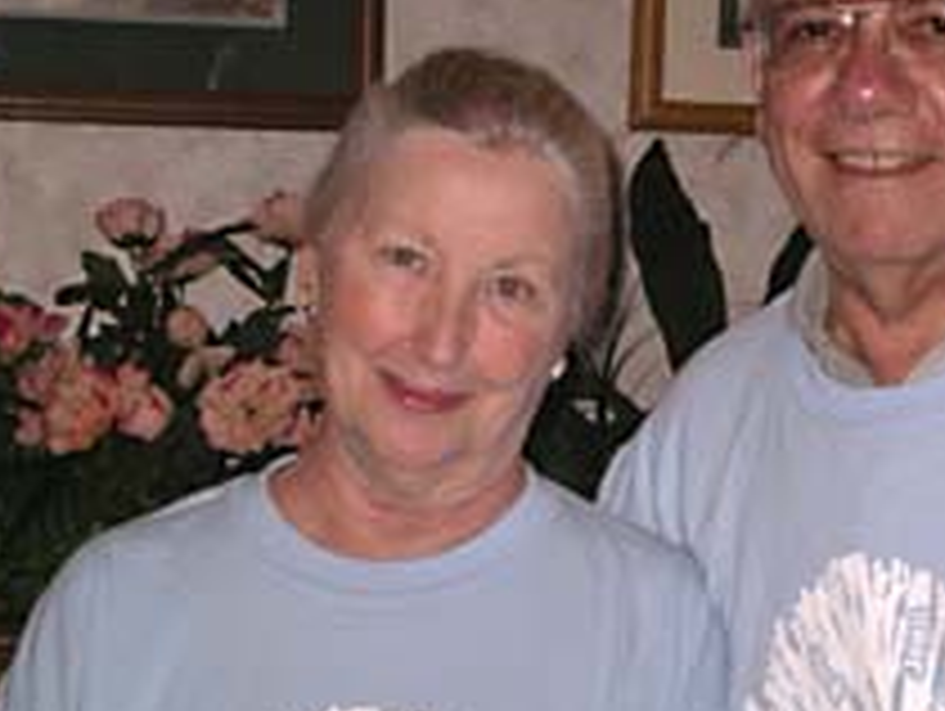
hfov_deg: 16.3
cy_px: 322
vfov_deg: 12.4
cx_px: 652
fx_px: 3280
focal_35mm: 120
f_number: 3.5
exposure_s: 1/54
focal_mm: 14.9
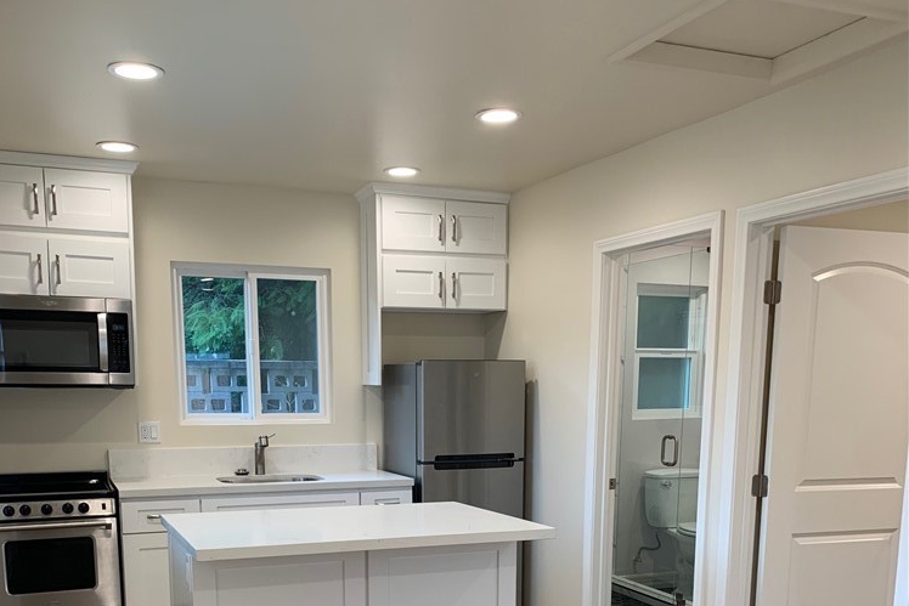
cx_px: 444
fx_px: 934
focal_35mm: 37
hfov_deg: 51.9
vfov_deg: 34.1
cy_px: 539
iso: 50
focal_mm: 4.25
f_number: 1.8
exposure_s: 1/60
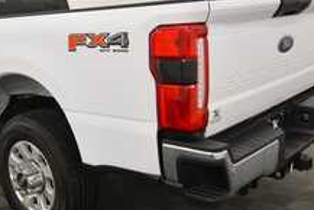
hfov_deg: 41.4
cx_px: 77
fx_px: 401
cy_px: 88
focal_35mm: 46
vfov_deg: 29.2
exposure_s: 1/200
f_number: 5.3
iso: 800
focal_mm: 17
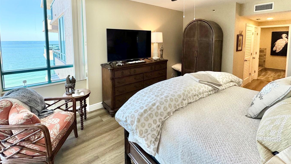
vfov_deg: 59.2
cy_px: 51
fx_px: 139
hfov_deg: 92.7
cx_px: 146
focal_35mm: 18
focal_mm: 2.22
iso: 40
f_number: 2.2
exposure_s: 1/196
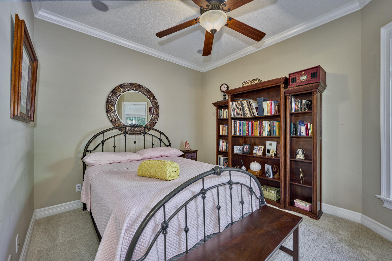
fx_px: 158
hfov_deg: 102.3
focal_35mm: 14
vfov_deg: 79.2
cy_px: 130
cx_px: 196
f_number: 8
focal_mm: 14.5
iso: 800
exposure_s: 1/5
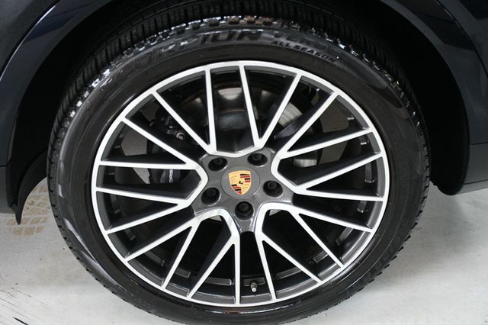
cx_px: 244
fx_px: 813
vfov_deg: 22.6
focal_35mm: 60
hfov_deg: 33.4
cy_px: 162
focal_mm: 40
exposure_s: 1/125
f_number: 4.5
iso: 2200
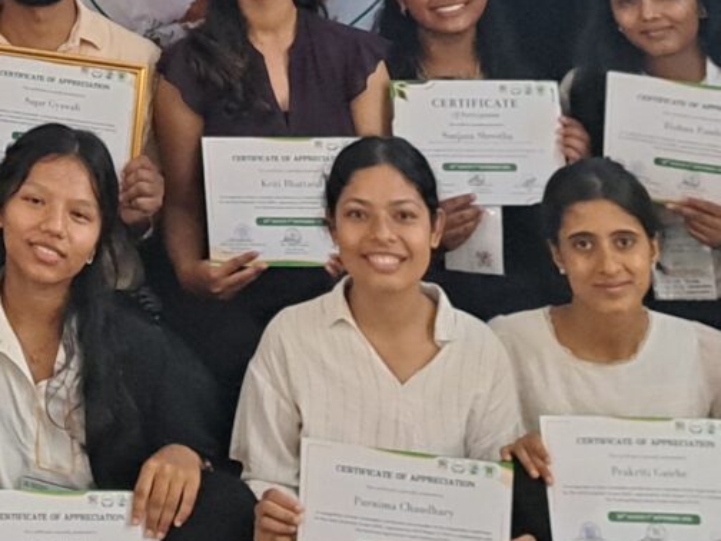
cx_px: -309
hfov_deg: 15.1
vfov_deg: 10.8
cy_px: -631
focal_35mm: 122
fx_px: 2541
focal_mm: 5.23
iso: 500
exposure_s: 1/25
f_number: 1.8
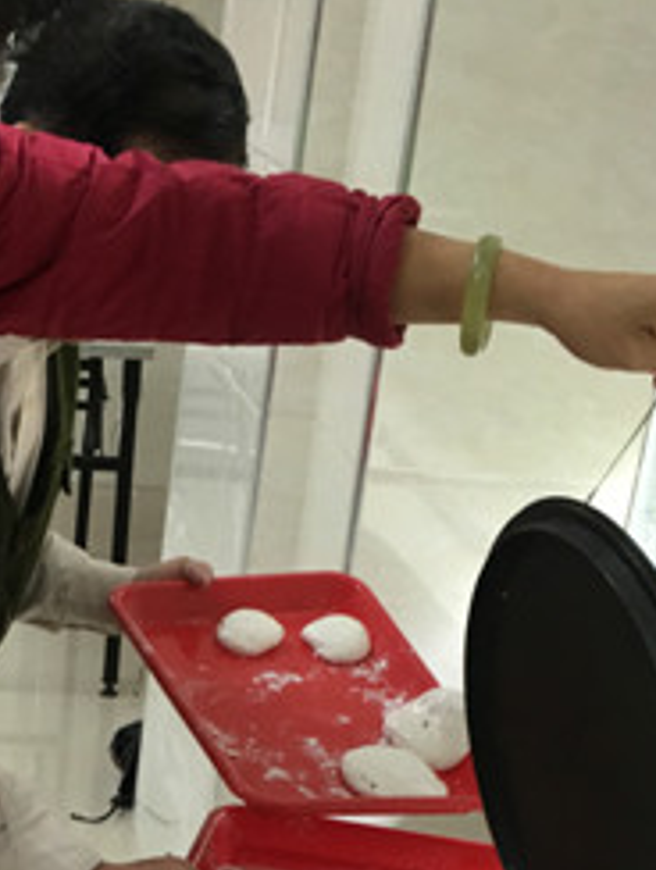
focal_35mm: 79
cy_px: 923
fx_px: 1989
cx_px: 82
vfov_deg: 23.4
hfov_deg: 18.5
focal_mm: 4.15
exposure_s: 1/33
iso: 125
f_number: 2.2
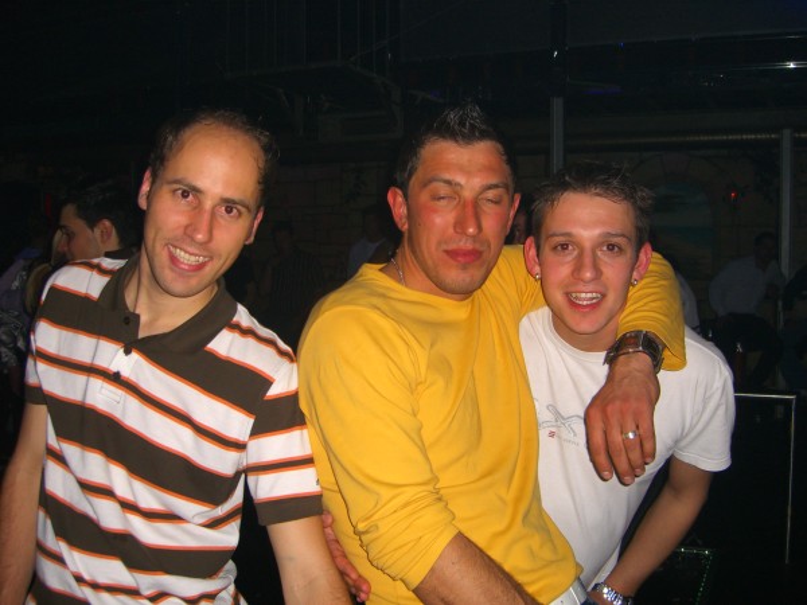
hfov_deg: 49.0
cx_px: 404
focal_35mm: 38
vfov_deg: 37.7
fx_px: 886
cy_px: 302
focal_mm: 7.9
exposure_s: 1/60
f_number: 2.8
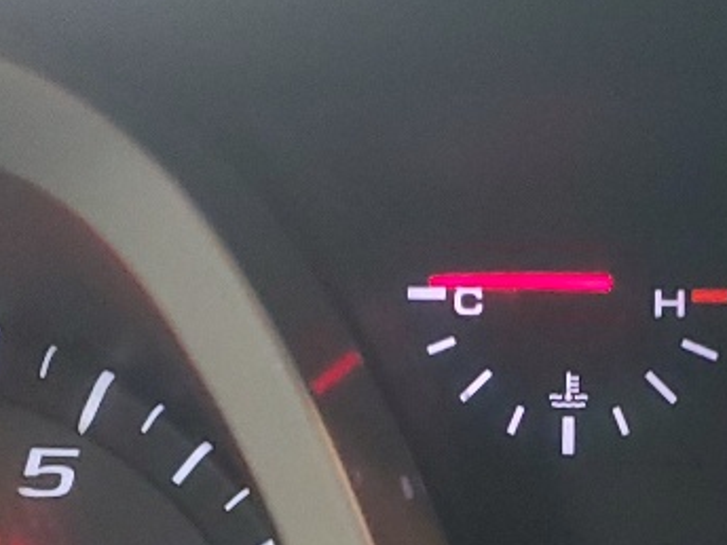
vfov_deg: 12.1
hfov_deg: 16.1
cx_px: 655
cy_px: 530
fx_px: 2541
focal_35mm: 121
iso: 312
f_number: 1.5
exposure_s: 1/30
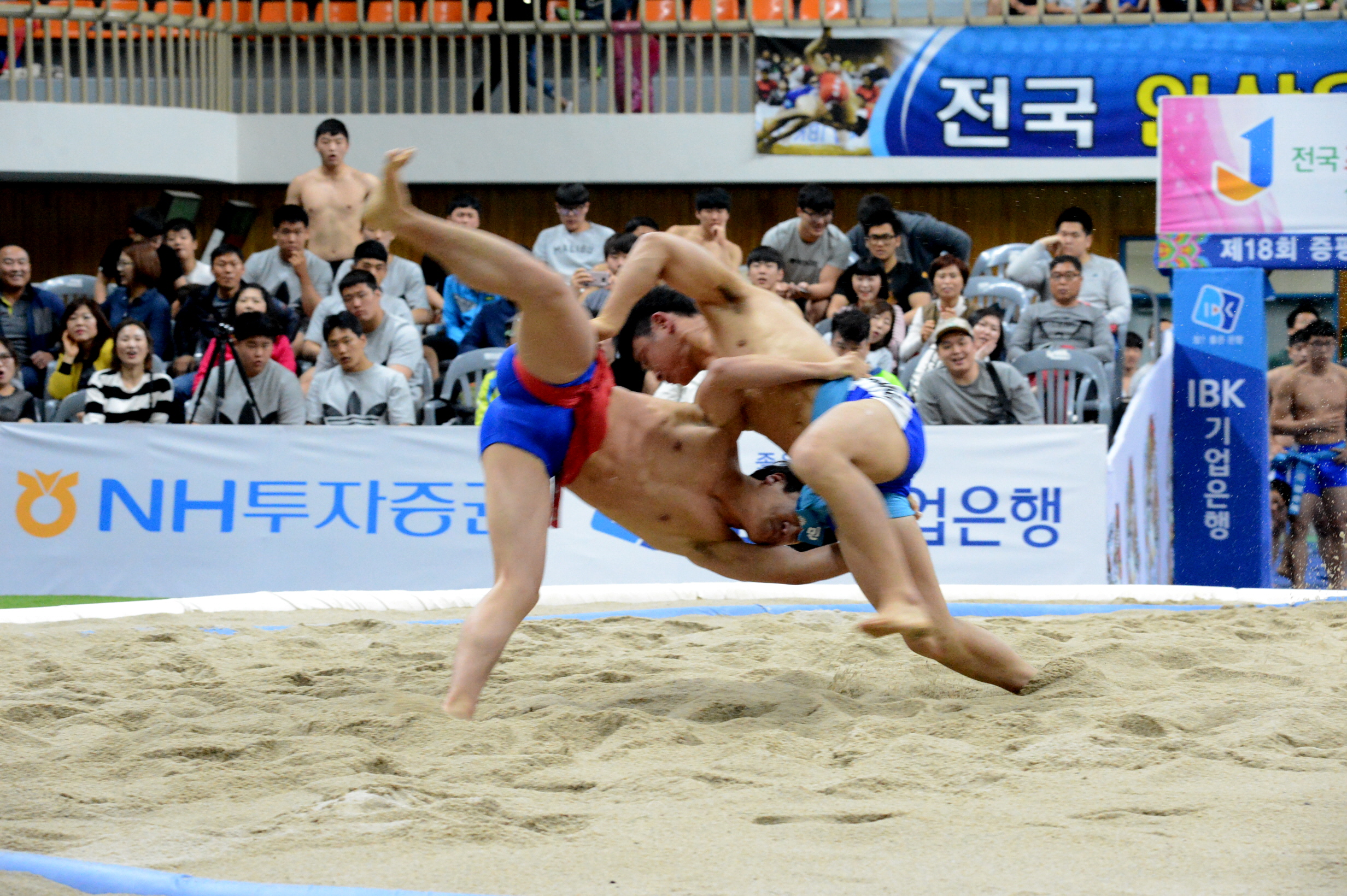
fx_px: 4674
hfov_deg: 16.4
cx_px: 674
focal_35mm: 125
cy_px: 448
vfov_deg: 11.0
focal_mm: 125
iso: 12800
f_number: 8
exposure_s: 1/200
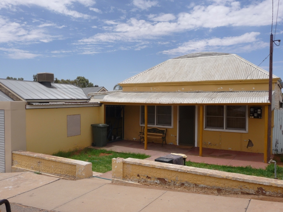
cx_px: 142
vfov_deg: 46.8
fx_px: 245
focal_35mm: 30
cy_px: 106
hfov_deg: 60.0
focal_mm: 5
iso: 100
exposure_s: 1/320
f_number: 8
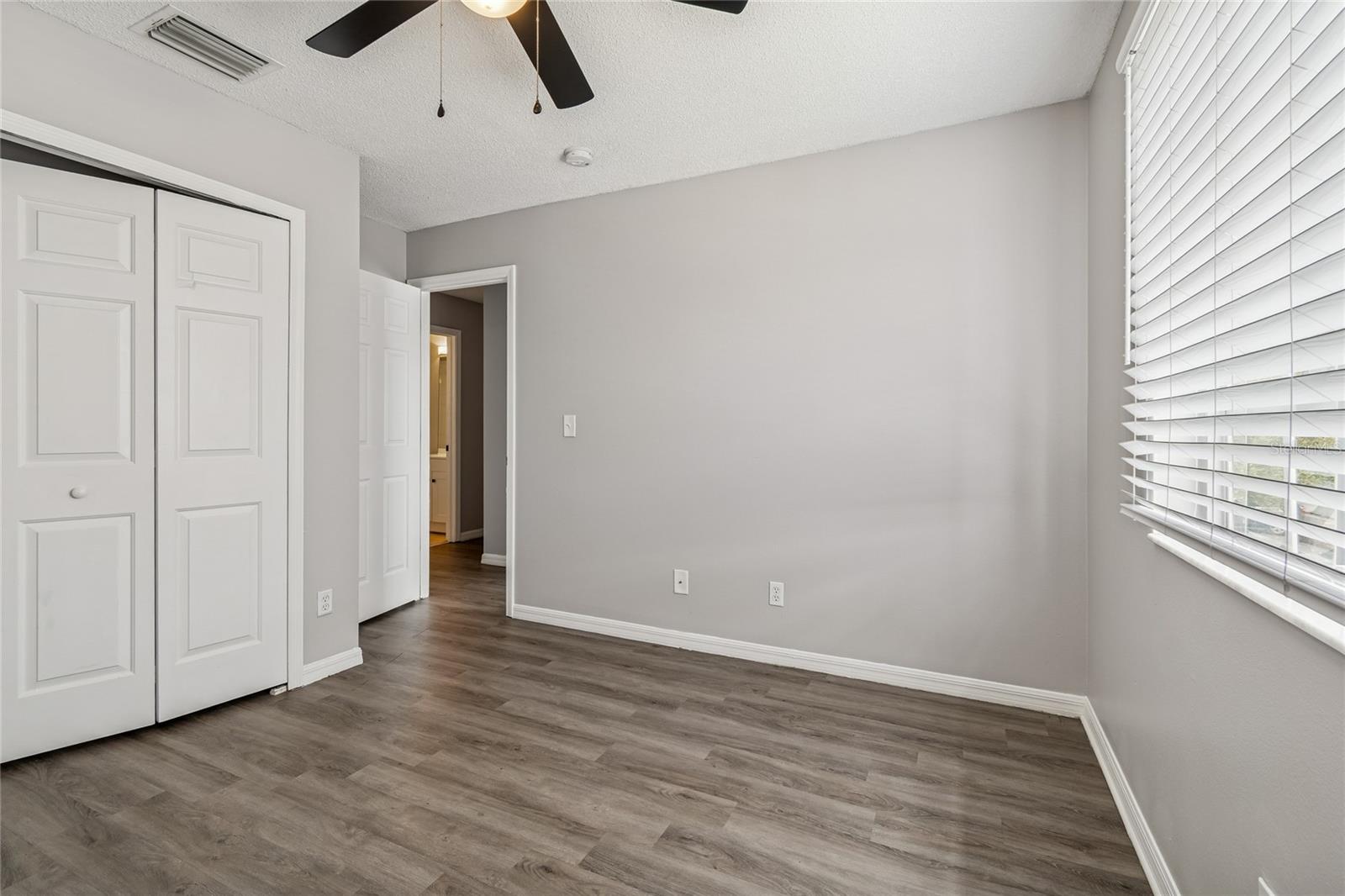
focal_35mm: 15
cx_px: 672
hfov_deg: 100.4
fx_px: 560
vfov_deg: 77.3
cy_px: 448
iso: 100
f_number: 7.1
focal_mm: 10
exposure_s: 1/8
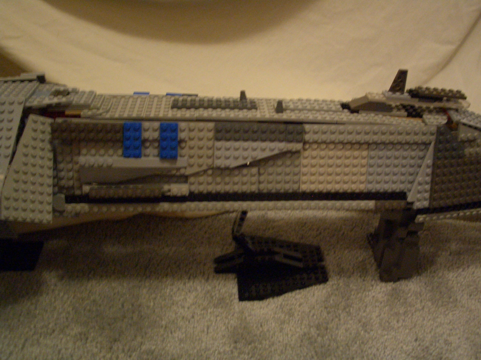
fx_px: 570
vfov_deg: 35.1
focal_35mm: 41
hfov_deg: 45.8
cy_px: 180
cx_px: 240
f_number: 2.8
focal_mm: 6.8
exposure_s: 1/8
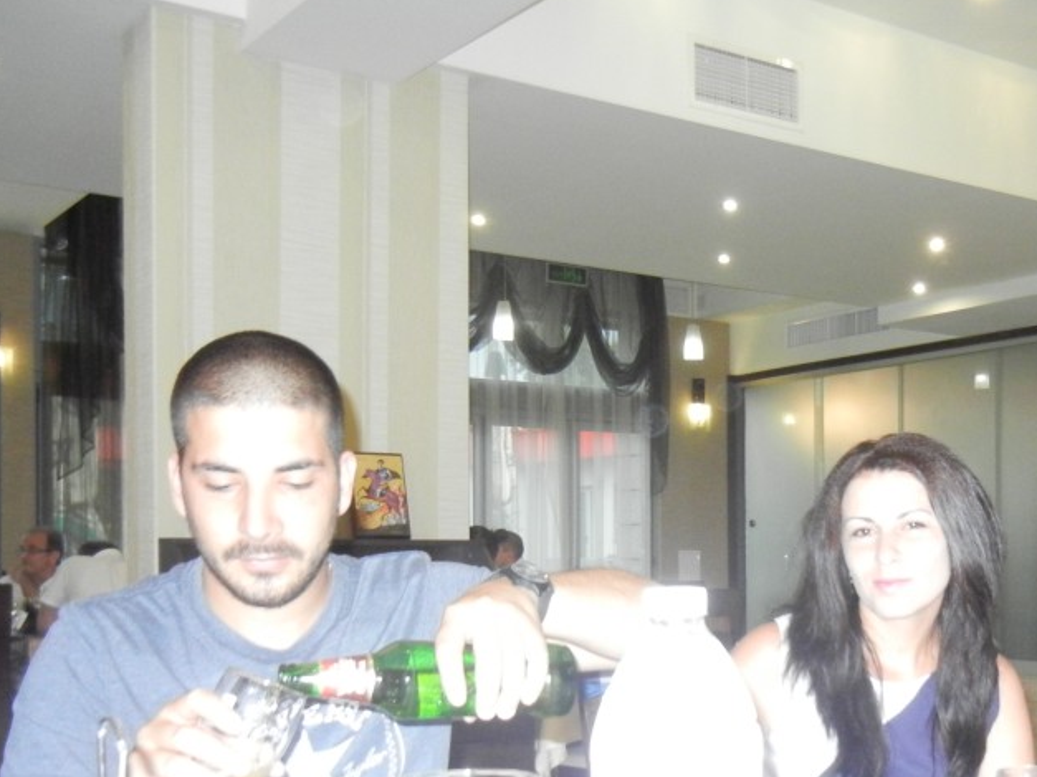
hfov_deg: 38.1
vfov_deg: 29.3
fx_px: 1468
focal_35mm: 49
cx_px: 757
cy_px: 570
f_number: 3.5
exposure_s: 1/30
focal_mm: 5.4
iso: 800
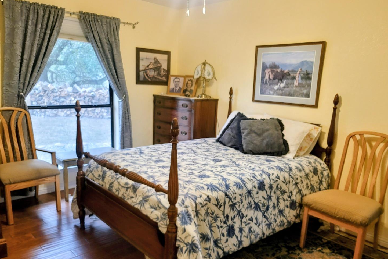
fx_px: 291
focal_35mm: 27
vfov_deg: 47.7
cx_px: 195
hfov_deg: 67.4
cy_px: 150
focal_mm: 7
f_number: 1.8
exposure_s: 1/40
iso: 160
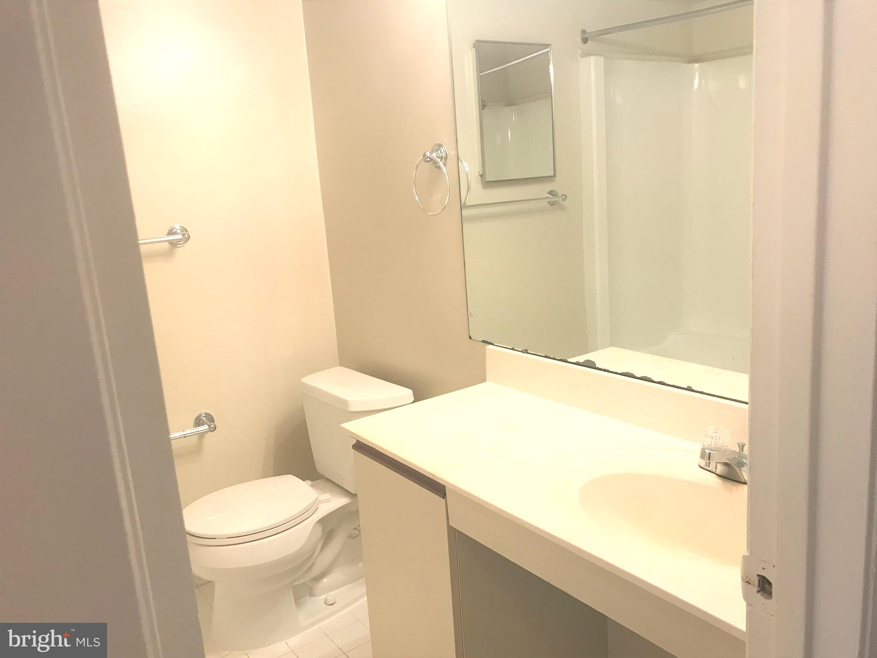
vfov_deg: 49.7
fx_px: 709
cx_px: 438
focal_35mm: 28
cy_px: 329
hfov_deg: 63.4
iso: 25
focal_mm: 3.99
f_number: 1.8
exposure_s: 1/30
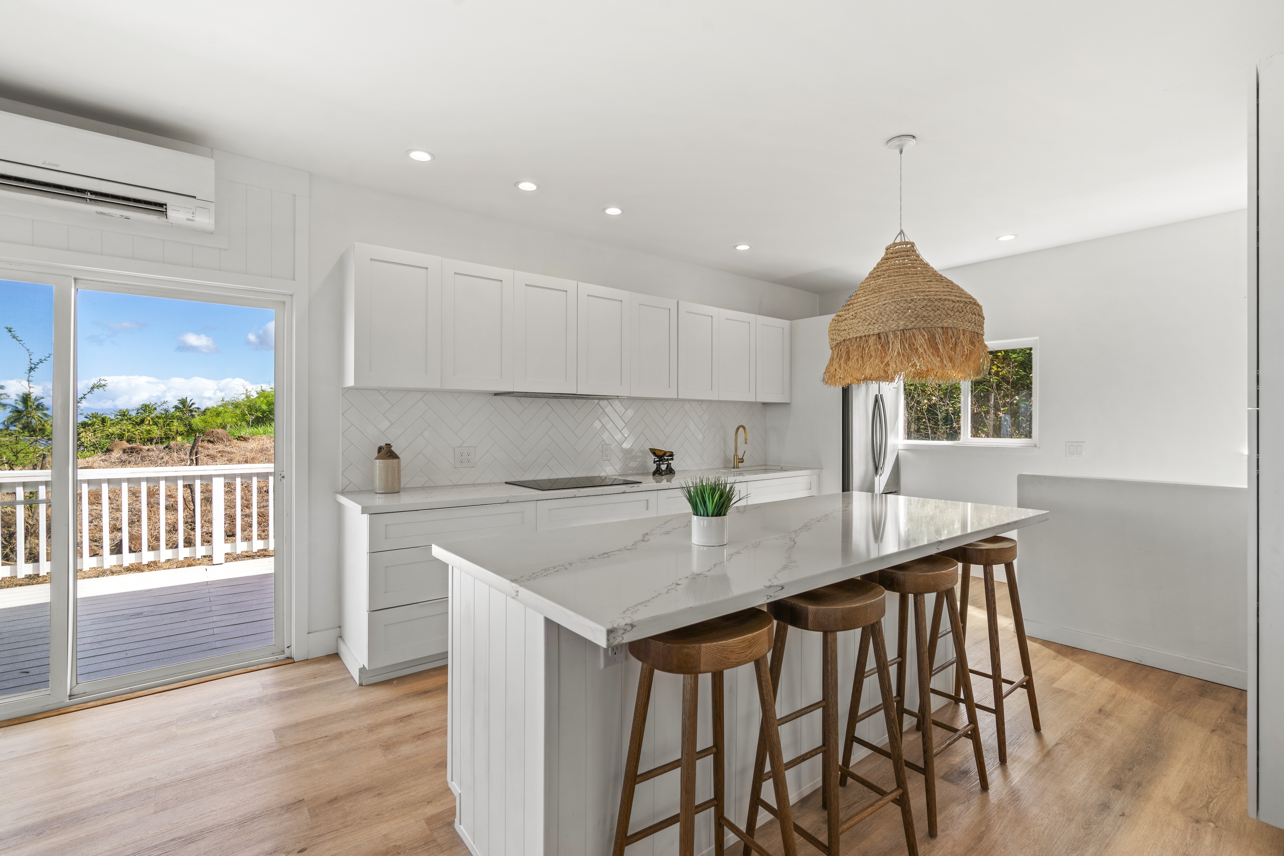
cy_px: 428
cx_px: 642
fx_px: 571
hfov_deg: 96.7
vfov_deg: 73.7
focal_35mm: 16
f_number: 8
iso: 100
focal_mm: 16
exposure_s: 1/8
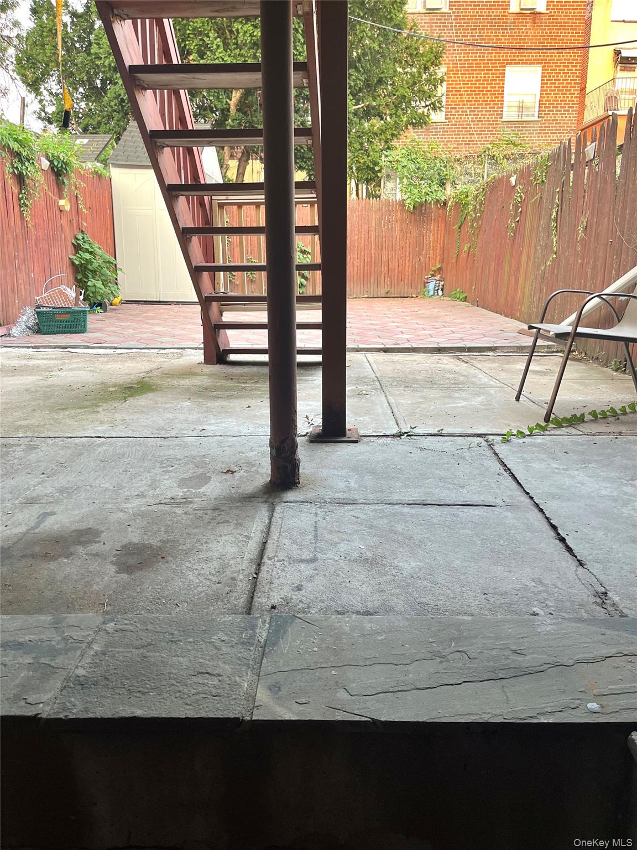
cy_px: 425
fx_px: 638
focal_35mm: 26
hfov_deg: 53.1
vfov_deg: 67.3
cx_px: 318
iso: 125
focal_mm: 5.1
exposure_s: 1/108
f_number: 1.6
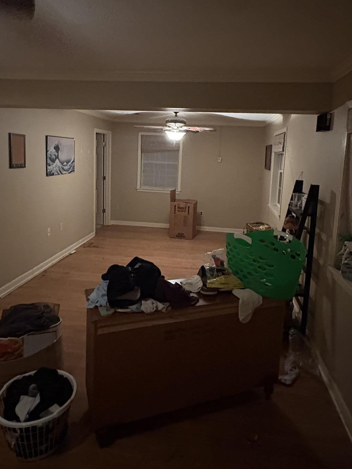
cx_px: 178
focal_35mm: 24
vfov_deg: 71.0
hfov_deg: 56.8
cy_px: 193
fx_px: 325
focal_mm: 2.22
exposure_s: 1/24
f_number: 2.2
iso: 1600
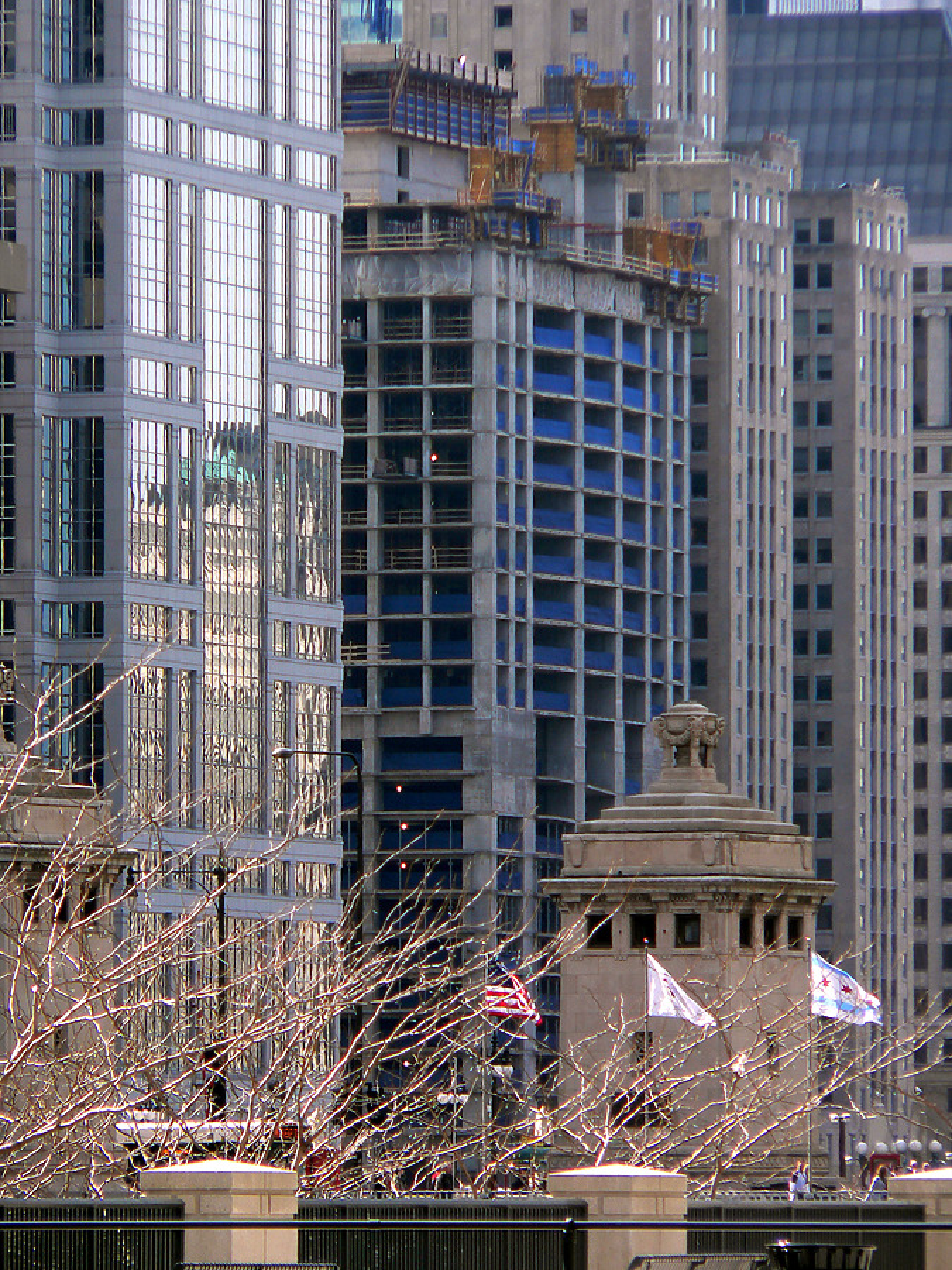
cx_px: 476
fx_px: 12981
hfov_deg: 4.2
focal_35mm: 354
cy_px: 635
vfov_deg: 5.6
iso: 80
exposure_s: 1/250
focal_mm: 58.9
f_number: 4
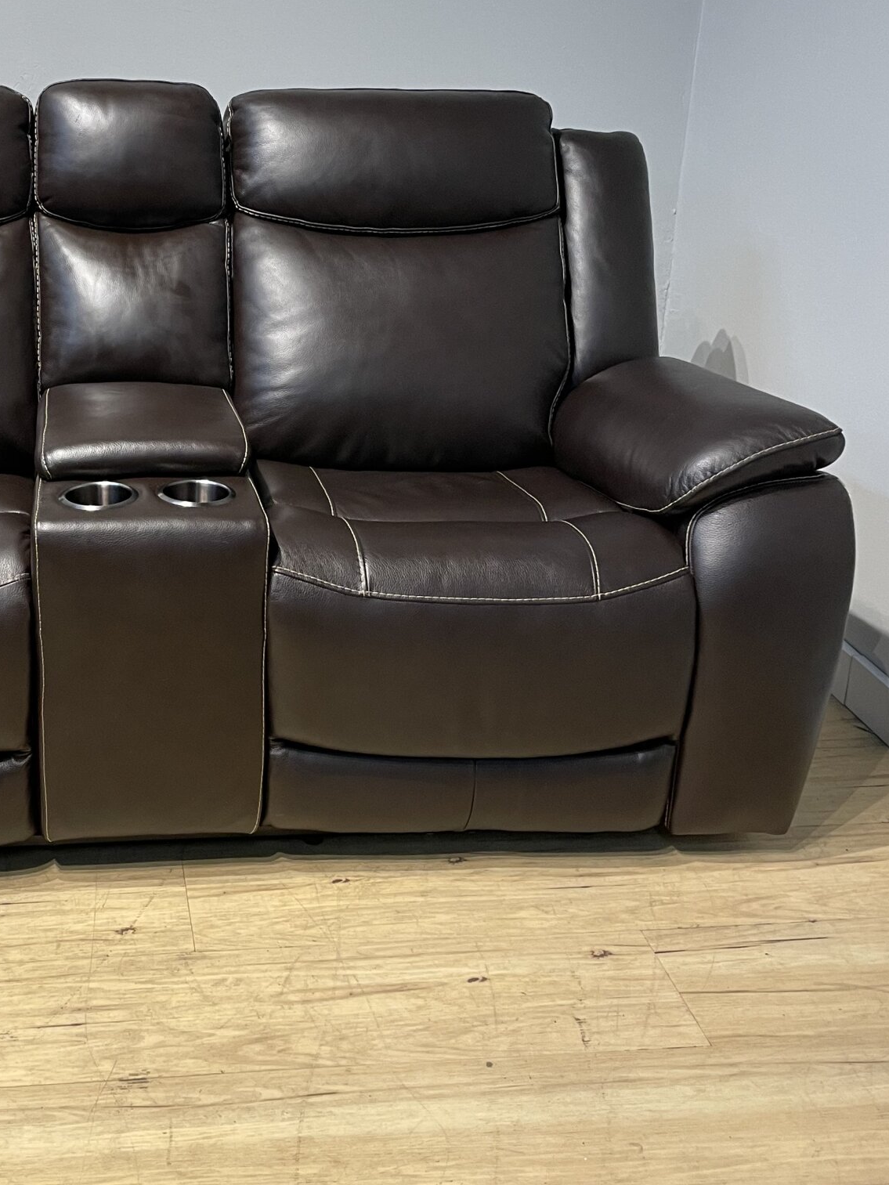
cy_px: 483
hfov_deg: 32.1
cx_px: 195
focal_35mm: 44
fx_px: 1506
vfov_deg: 42.8
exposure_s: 1/60
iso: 100
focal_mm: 4.2
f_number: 1.6
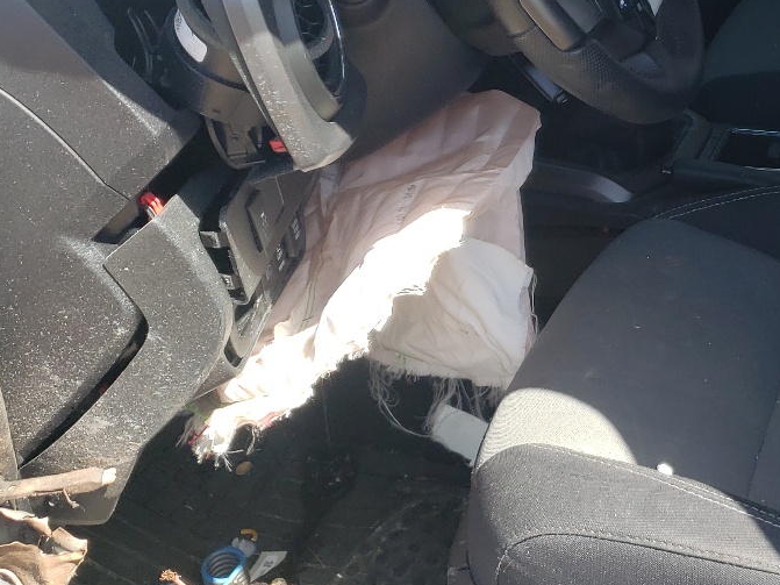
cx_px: 702
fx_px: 1397
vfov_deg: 23.5
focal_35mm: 62
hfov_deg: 29.9
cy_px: 184
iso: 50
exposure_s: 1/588
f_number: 1.5
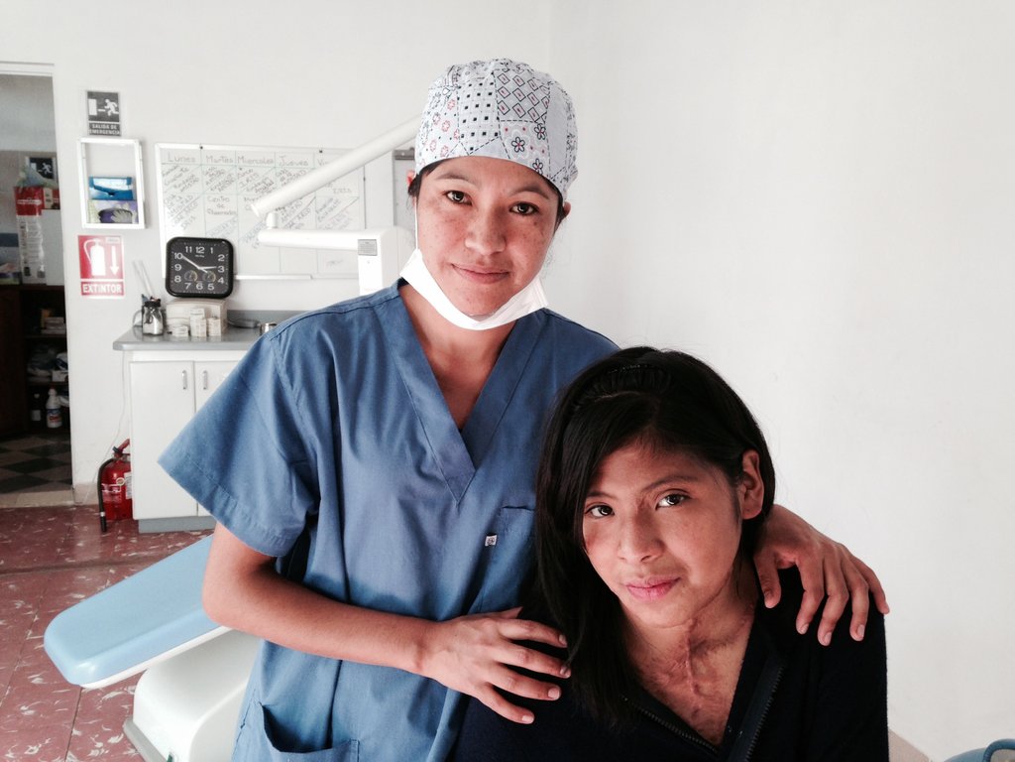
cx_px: 508
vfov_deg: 42.9
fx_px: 968
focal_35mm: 33
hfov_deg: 55.4
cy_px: 381
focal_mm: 4.12
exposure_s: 1/120
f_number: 2.4
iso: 80
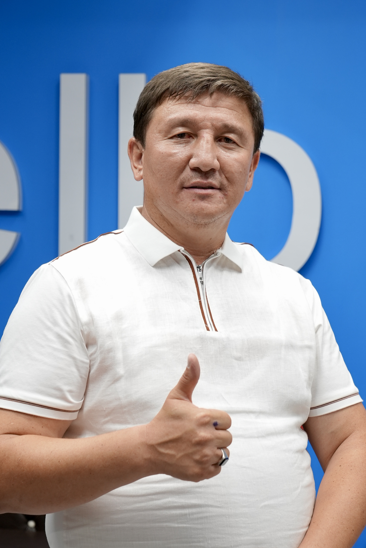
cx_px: 188
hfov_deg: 18.9
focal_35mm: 72
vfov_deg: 28.1
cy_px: 293
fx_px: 1097
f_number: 6.3
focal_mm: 58
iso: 800
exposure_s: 1/30
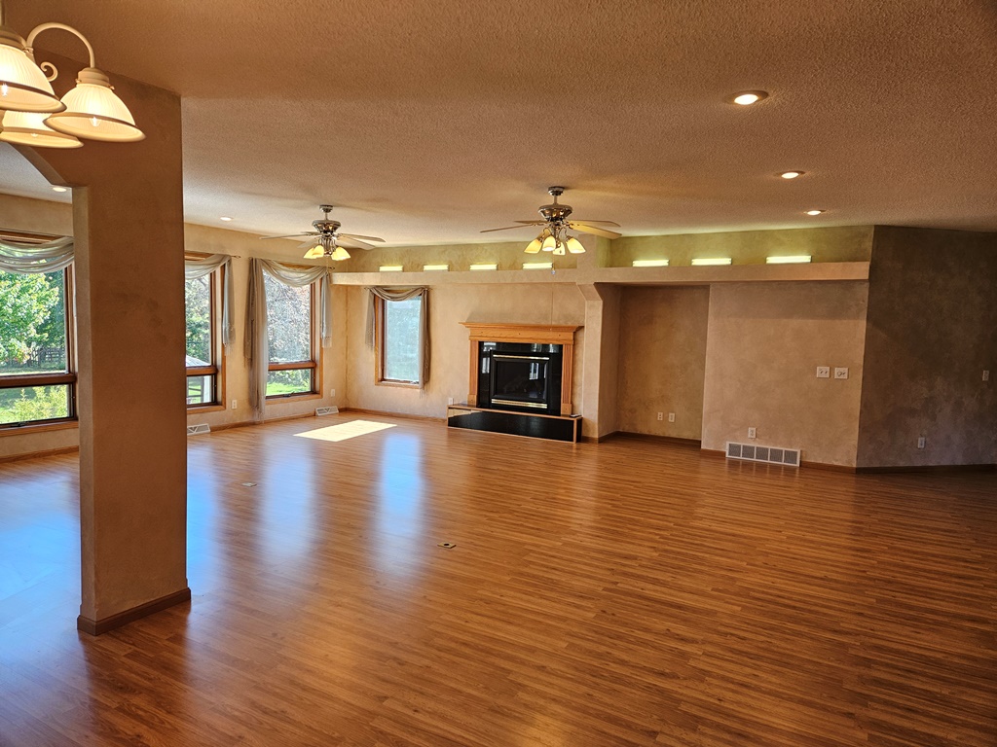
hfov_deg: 73.9
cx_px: 498
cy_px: 374
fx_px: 662
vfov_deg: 58.9
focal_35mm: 23
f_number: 1.8
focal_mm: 5.4
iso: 100
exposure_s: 1/120
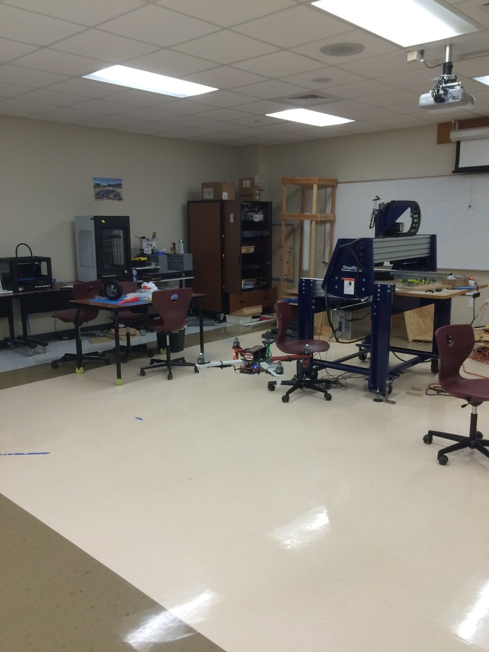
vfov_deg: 61.7
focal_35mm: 29
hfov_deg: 48.2
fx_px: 546
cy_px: 326
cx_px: 244
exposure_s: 1/30
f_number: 2.2
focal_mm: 4.15
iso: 80
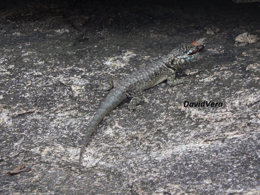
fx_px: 5070
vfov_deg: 2.2
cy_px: 98
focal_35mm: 675
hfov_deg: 2.9
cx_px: 130
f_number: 5.8
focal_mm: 120
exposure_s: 1/125
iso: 160
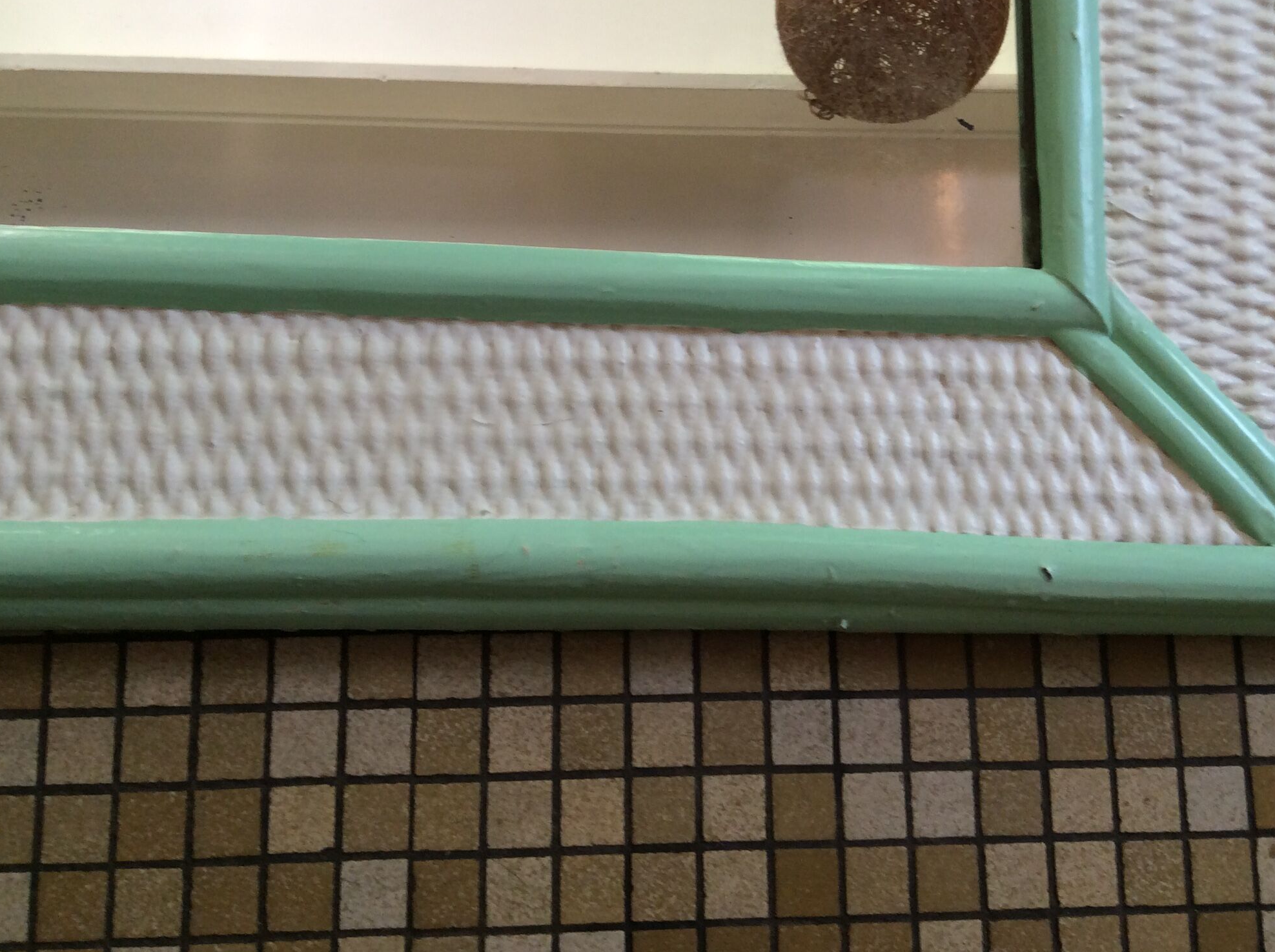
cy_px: 369
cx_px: 709
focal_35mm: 42
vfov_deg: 34.1
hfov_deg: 44.8
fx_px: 1545
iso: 50
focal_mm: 3.3
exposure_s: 1/25
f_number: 2.4
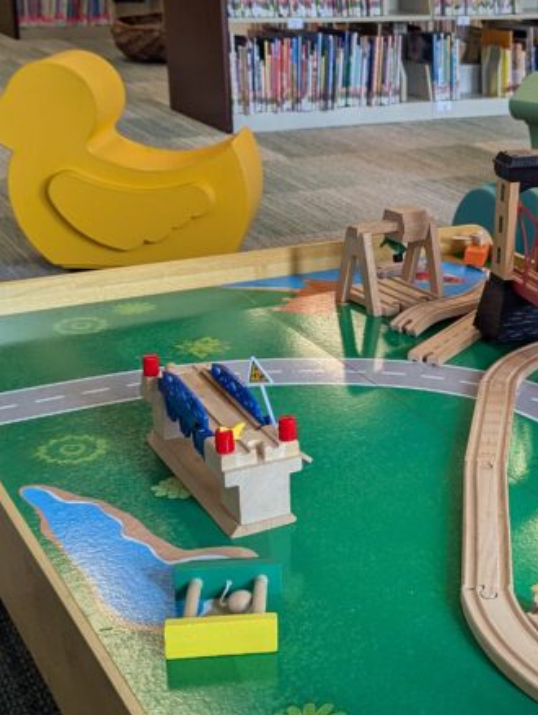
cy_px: 324
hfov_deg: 25.0
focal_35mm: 56
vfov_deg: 34.3
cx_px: 524
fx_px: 1159
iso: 106
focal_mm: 6.81
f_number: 1.85
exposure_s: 1/288
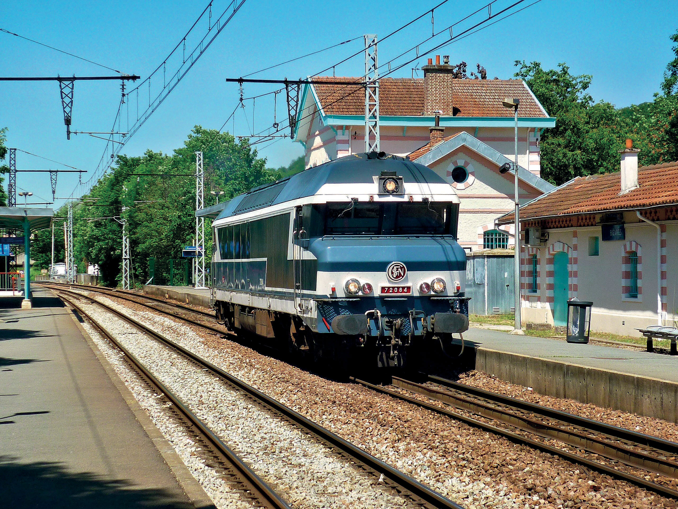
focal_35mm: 79
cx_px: 339
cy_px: 254
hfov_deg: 24.7
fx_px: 1547
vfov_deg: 18.7
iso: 80
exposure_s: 1/1000
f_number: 3.4
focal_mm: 9.2
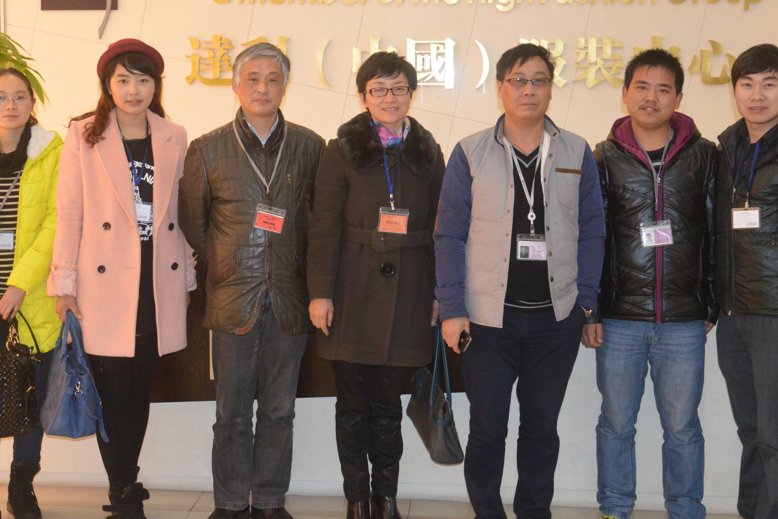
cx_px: 353
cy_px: 178
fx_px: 1205
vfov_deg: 24.2
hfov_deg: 35.8
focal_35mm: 56
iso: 1400
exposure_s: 1/60
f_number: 4
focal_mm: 25
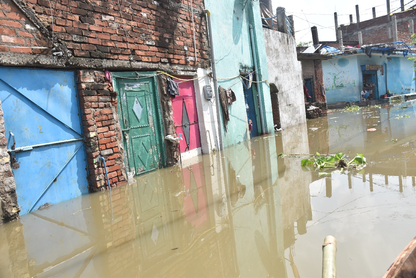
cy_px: 139
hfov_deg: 61.9
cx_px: 208
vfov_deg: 43.6
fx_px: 347
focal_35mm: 30
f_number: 6.3
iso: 400
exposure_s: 1/800
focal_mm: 20
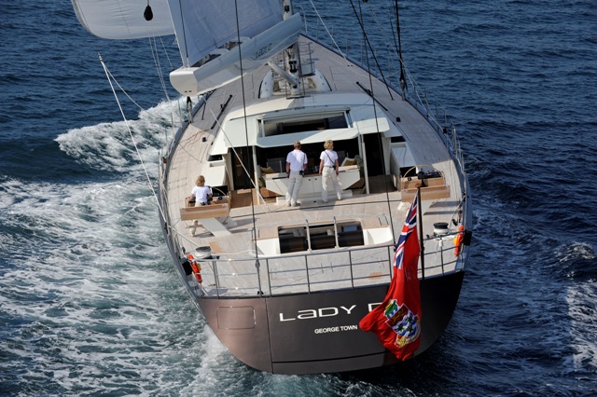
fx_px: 2237
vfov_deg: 10.1
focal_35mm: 135
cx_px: 298
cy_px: 198
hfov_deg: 15.2
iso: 400
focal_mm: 135
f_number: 10
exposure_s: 1/1250
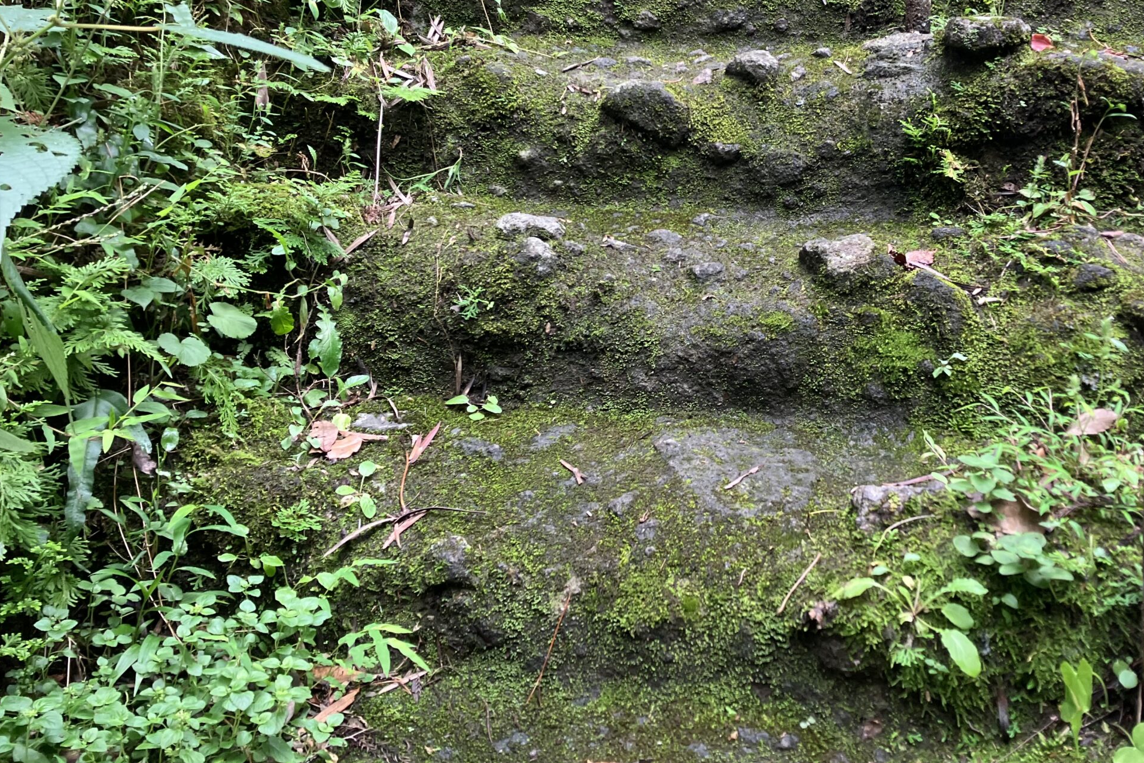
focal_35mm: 39
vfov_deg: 33.8
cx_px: 664
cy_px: 235
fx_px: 1239
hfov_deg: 49.4
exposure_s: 1/121
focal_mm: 3.99
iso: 80
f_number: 1.8
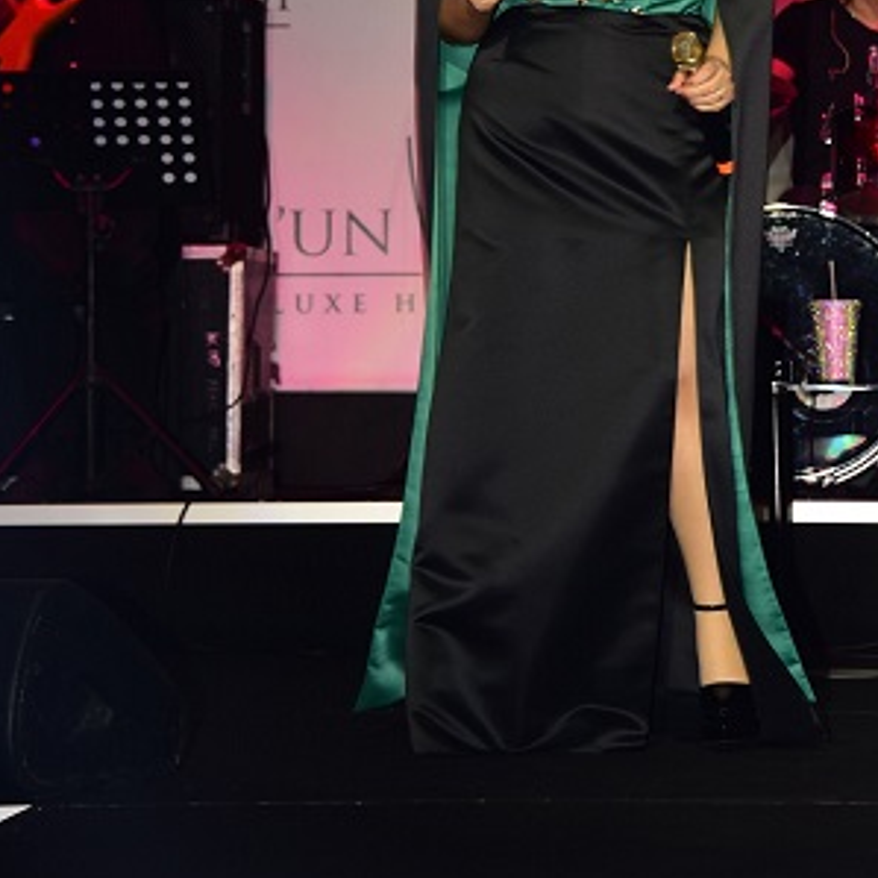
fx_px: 5911
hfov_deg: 8.5
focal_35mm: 206
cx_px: 559
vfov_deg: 8.5
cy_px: 126
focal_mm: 125
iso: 640
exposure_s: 1/60
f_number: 6.3
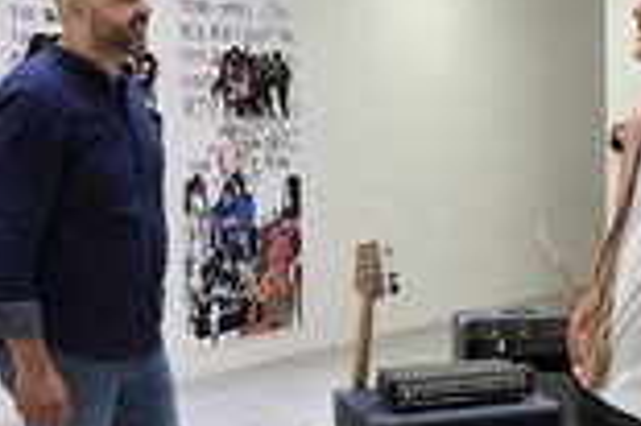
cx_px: 403
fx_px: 1156
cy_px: 157
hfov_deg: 30.8
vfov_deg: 20.8
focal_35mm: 65
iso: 800
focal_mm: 24
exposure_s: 1/50
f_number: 7.1
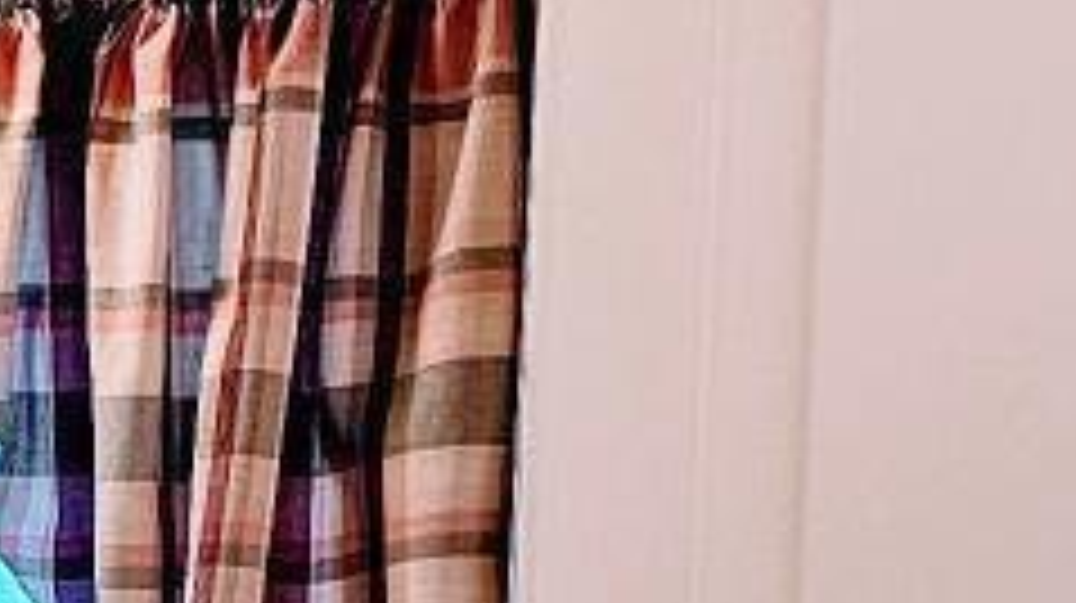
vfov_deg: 5.2
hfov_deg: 9.0
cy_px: 2187
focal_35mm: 210
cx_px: -1706
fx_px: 5987
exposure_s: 1/120
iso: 200
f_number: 1.7
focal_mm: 6.3
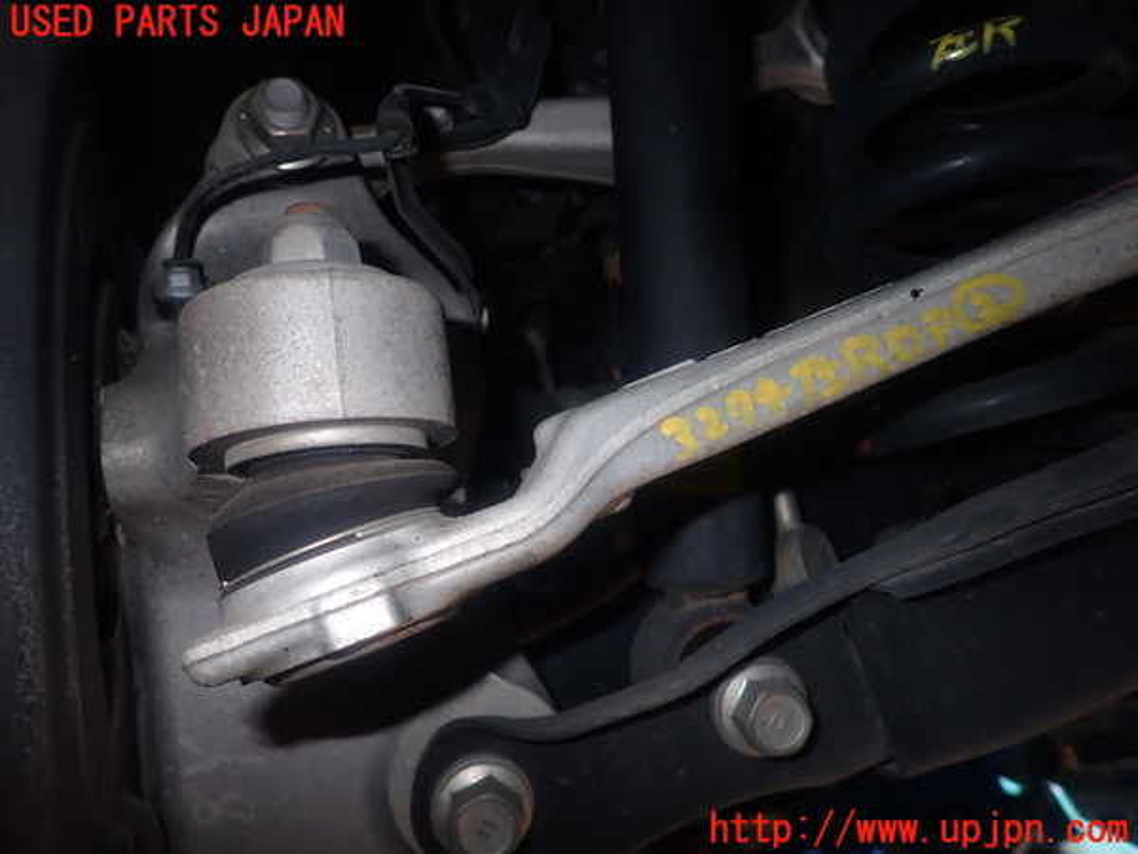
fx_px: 822
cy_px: 427
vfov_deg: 54.9
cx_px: 569
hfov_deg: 69.4
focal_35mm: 25
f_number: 5.6
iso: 200
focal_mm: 4.5
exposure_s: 1/30
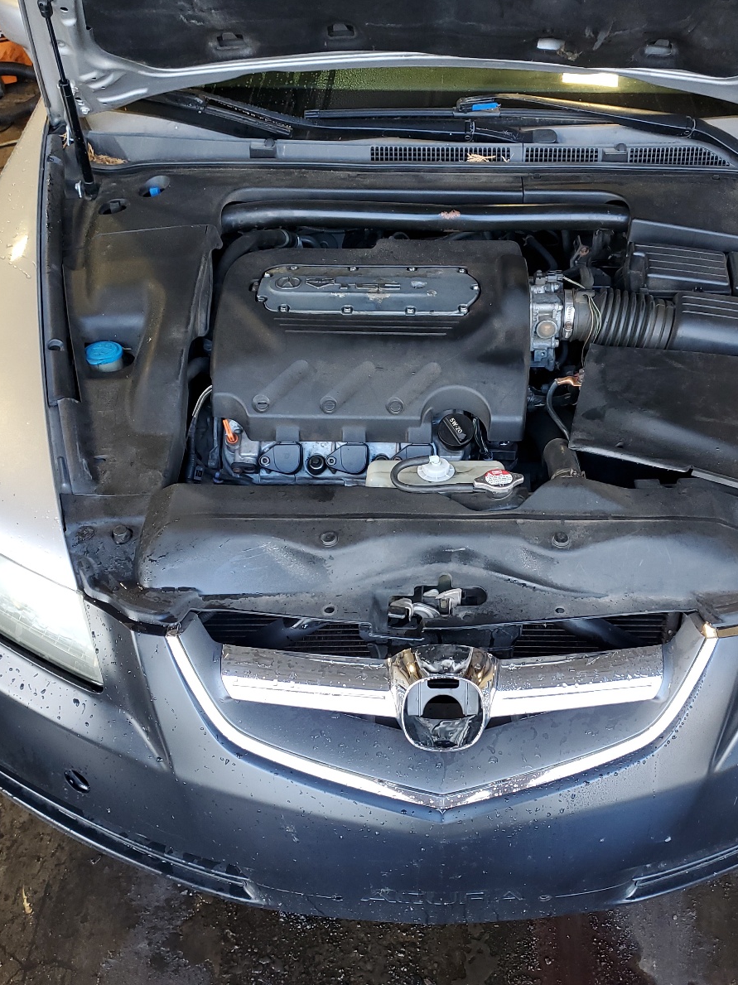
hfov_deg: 40.5
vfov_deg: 52.6
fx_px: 995
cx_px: 435
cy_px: 489
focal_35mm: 35
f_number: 1.5
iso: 67
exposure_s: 1/60.2
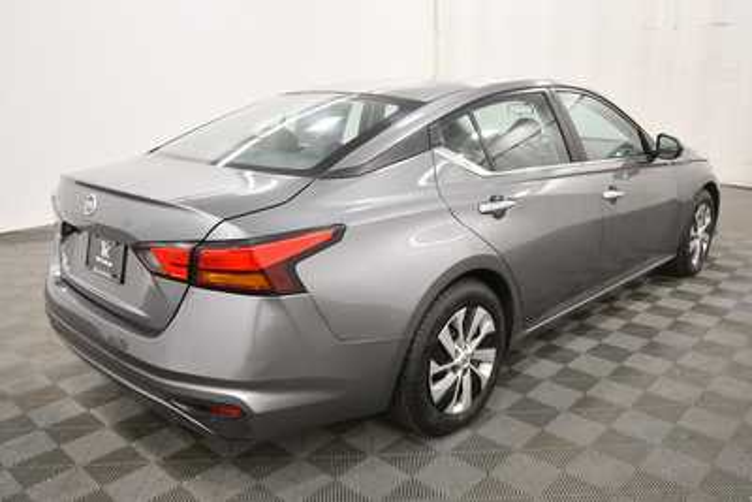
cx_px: 376
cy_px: 251
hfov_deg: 61.9
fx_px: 627
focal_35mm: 30
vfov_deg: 43.6
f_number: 5.6
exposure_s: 1/125
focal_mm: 20
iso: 1250
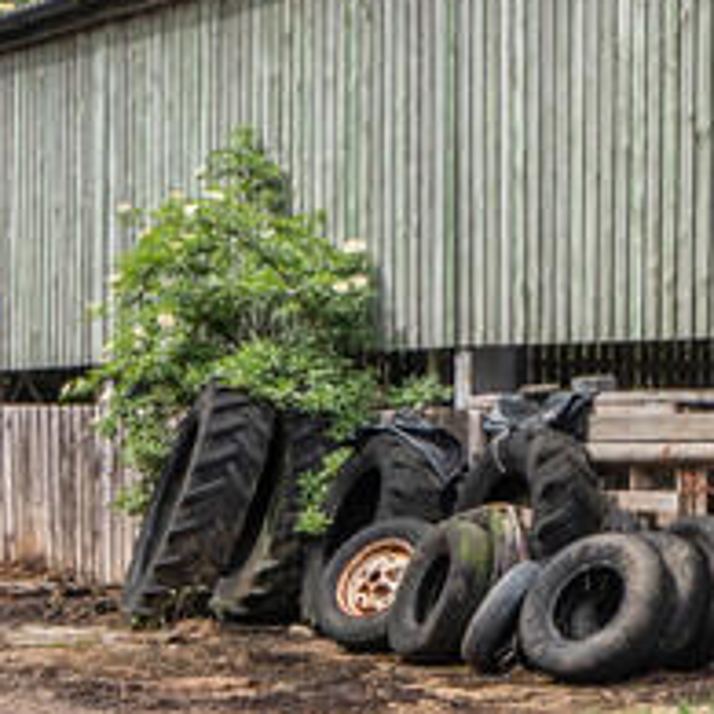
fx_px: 2287
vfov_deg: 17.7
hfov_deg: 14.4
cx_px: 1479
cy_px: 375
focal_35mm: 98
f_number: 9
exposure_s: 1/250
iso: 125
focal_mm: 15
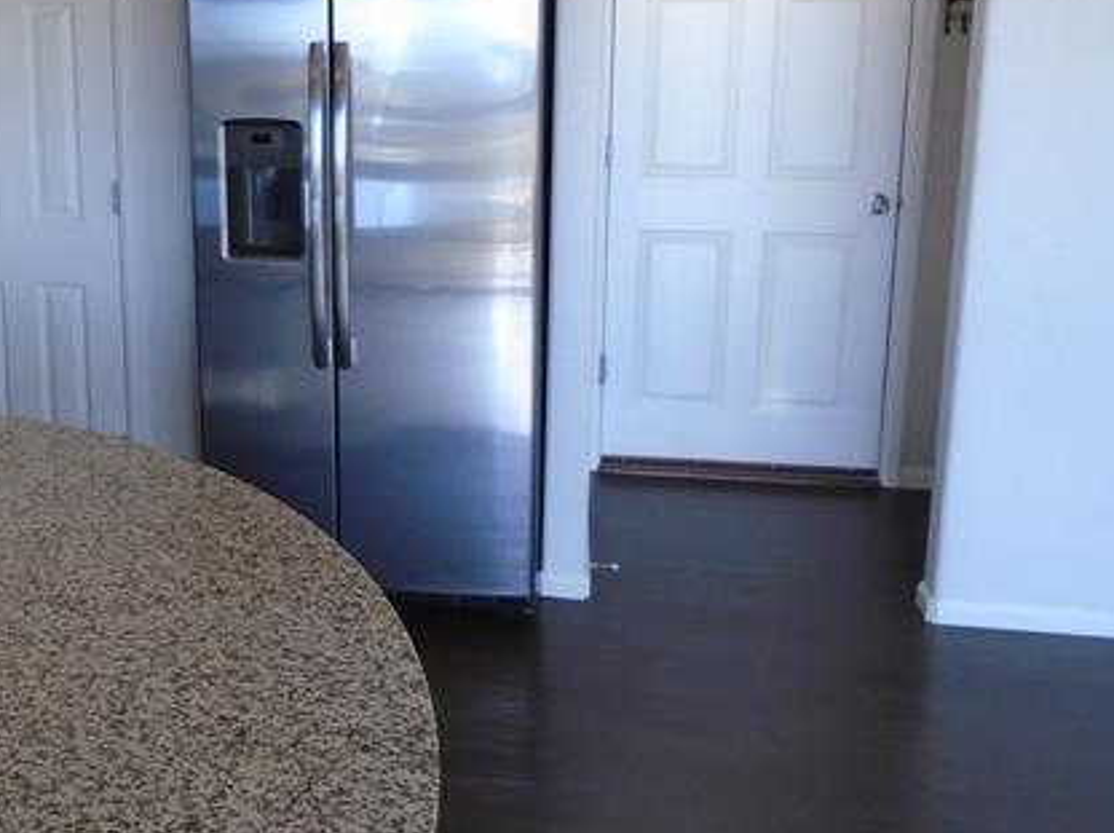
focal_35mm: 40
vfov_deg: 35.4
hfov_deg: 45.7
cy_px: 258
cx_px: 321
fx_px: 1286
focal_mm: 4.6
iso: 320
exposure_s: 1/250
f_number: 3.2
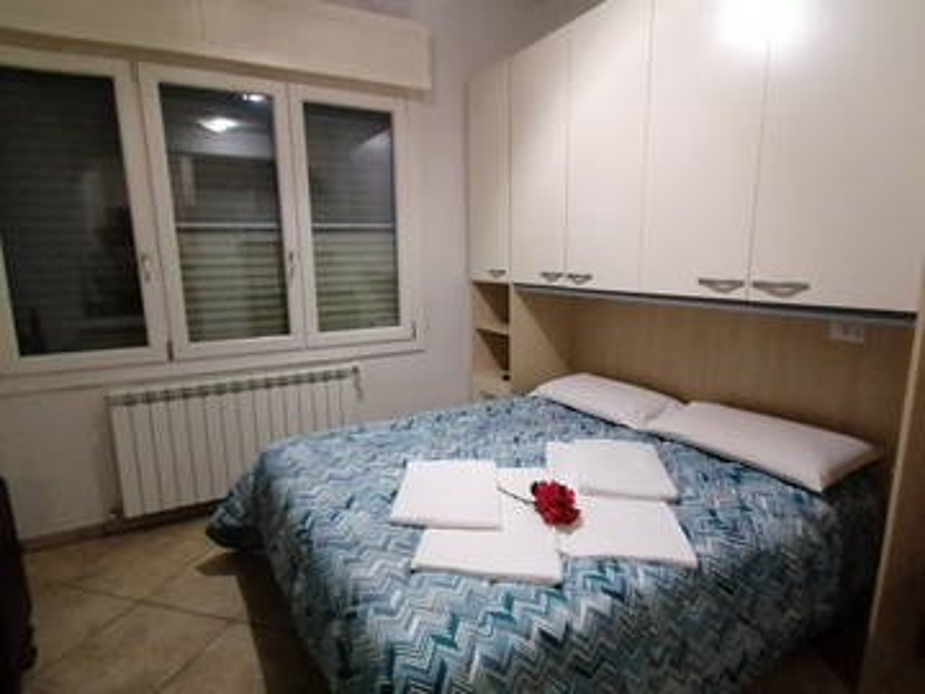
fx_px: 534
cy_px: 347
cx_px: 462
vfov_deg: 66.0
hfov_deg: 81.7
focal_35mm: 20
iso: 640
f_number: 2.4
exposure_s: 1/16.7
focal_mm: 2.7
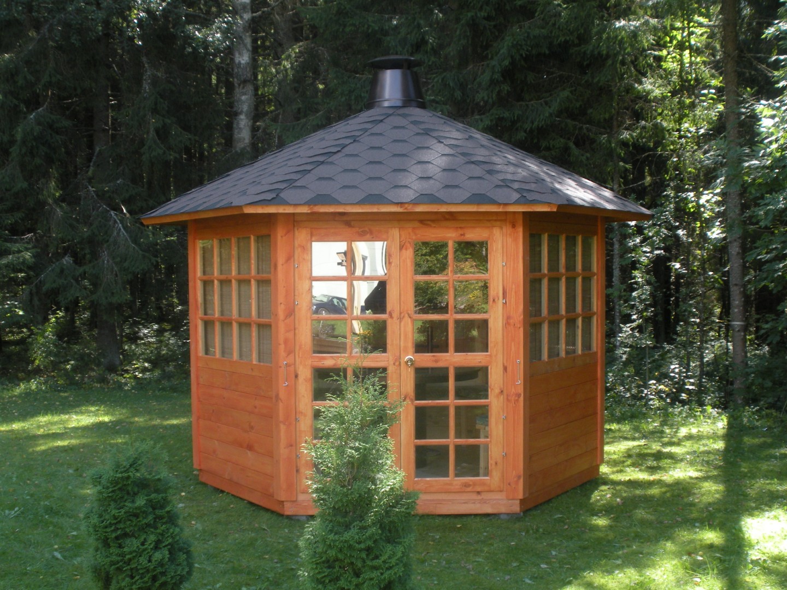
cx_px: 394
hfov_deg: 38.2
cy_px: 295
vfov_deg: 29.1
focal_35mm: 50
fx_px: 1137
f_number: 4.4
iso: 131
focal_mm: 9.1
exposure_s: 1/69.5
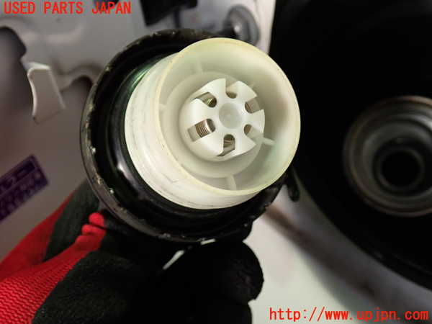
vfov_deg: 39.7
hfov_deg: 51.4
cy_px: 162
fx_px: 449
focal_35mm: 36
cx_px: 216
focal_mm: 6.37
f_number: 2.5
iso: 250
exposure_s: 1/40
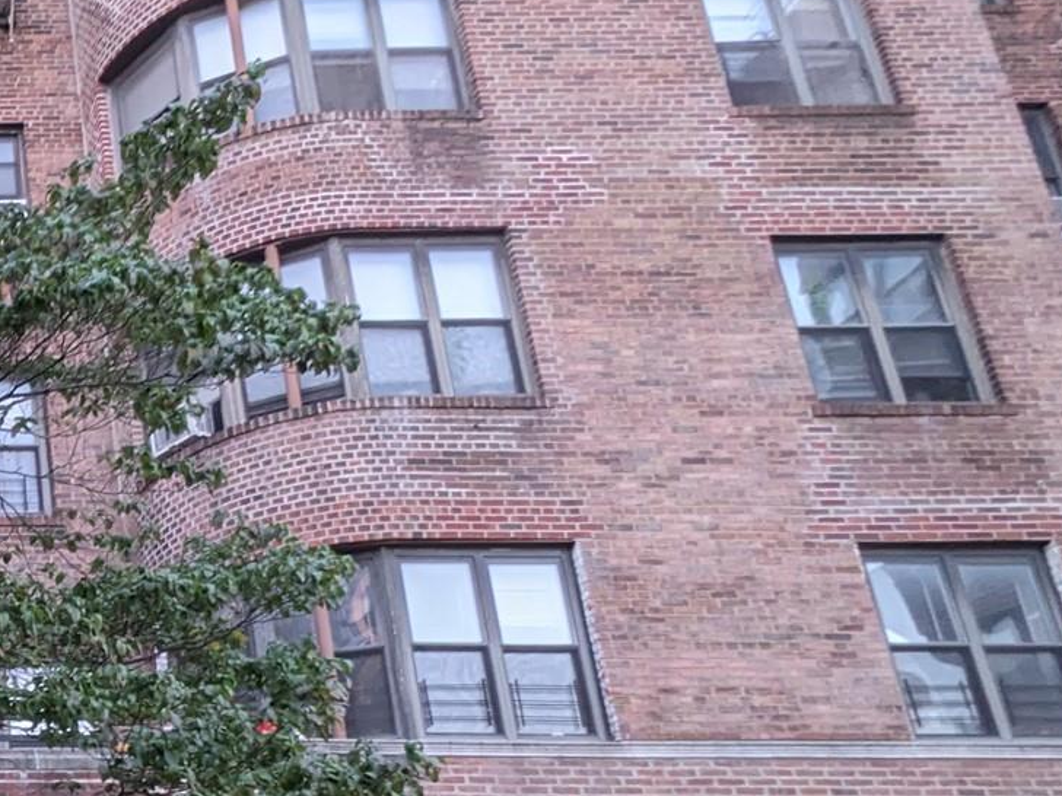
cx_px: -341
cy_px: 727
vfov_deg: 30.6
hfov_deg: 31.6
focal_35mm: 45
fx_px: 1381
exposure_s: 1/40
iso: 262
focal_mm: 2.22
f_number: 2.2
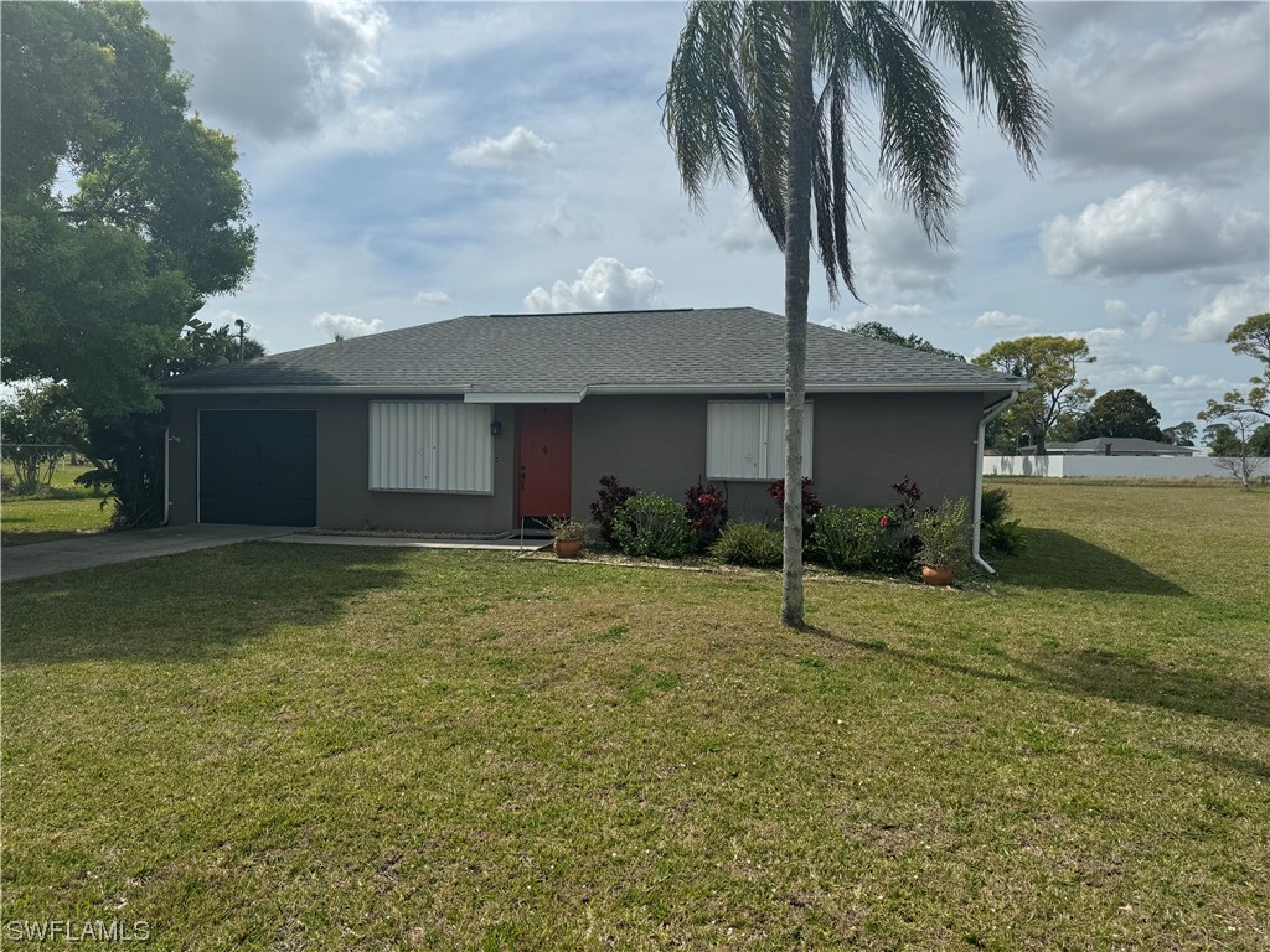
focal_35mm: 24
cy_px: 476
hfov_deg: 71.6
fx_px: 881
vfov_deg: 56.8
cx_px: 635
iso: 80
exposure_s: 1/9009
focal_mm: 6.86
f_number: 1.78
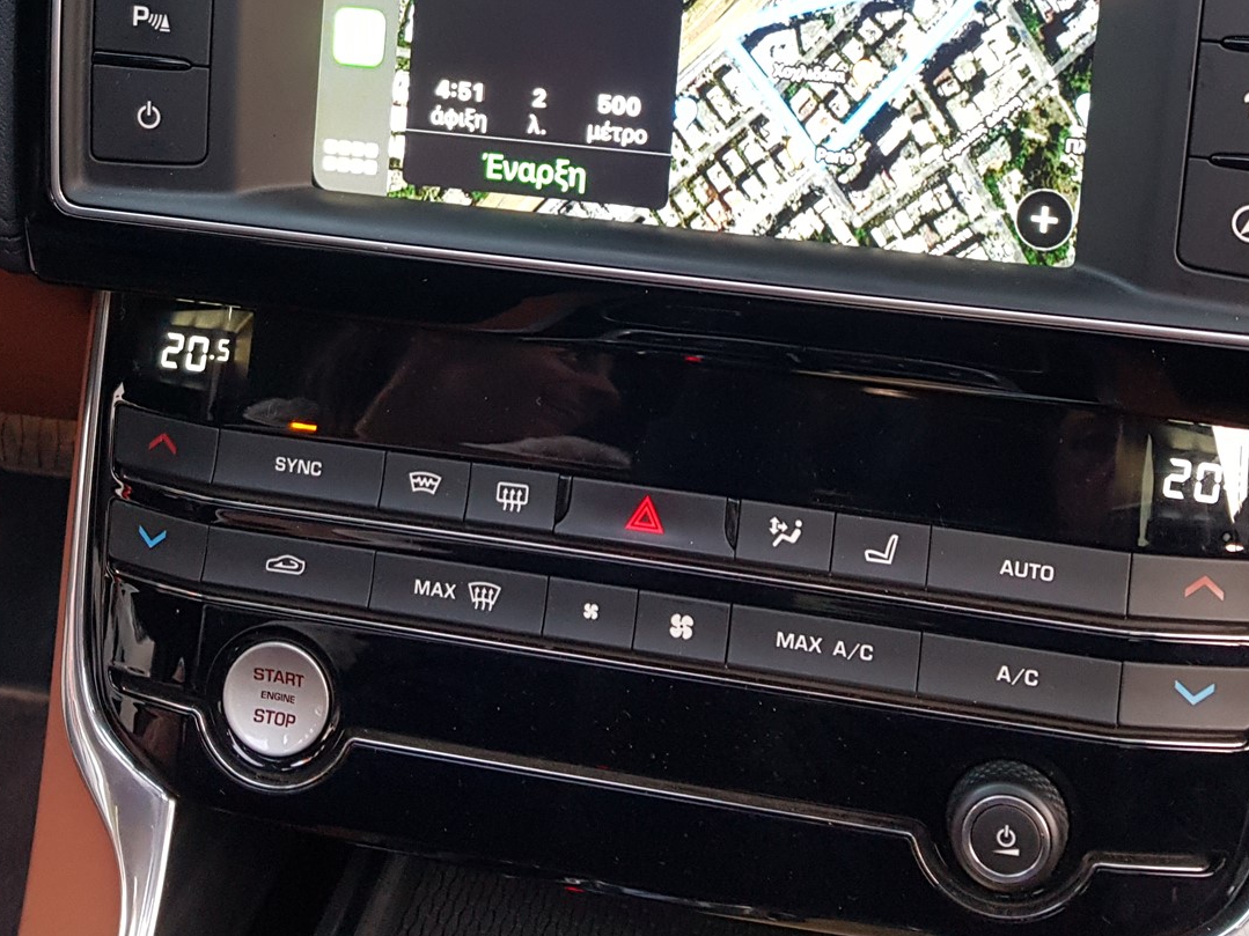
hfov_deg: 39.7
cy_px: 104
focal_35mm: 48
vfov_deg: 29.1
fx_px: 1732
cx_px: 655
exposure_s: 1/30
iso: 160
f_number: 1.7
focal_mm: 4.2
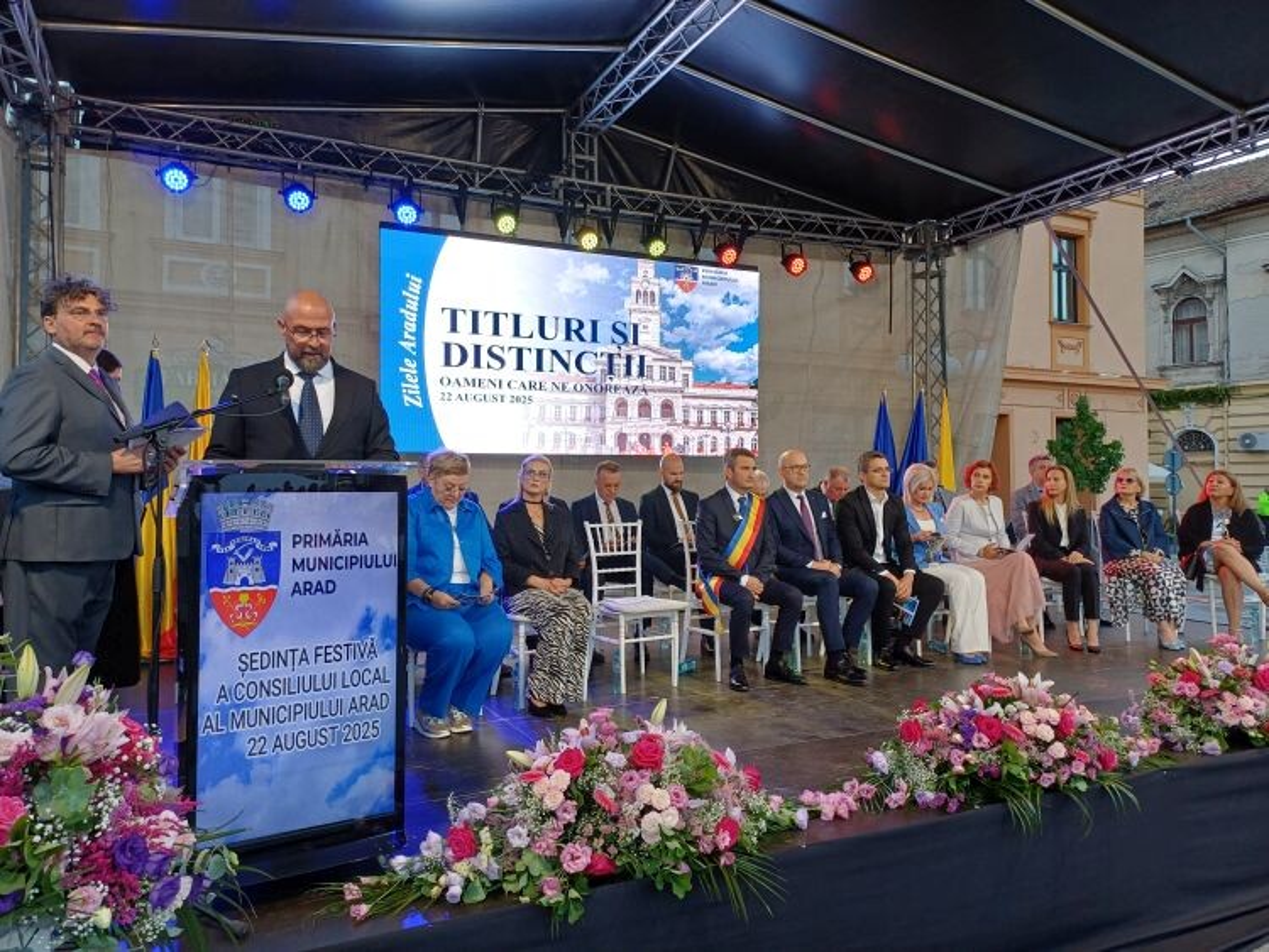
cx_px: 634
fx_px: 917
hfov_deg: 69.4
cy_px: 476
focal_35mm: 25
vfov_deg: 54.9
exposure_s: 1/50
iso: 50
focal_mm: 4.65
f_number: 1.8
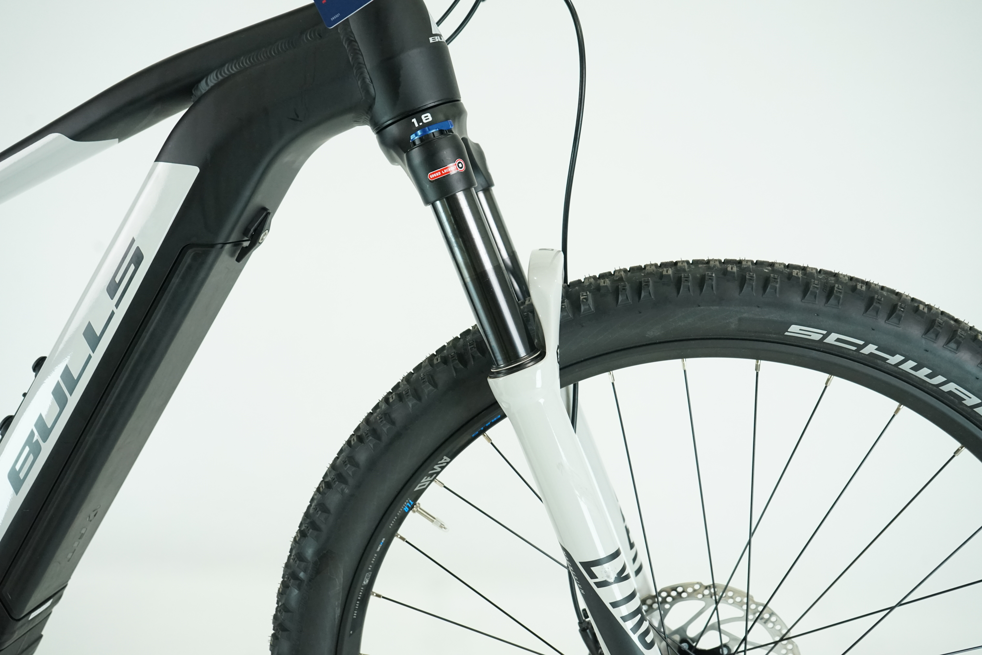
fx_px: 900
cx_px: 491
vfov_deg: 40.0
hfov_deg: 57.2
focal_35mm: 33
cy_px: 328
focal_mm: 33
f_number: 6.3
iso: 2500
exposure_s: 1/200
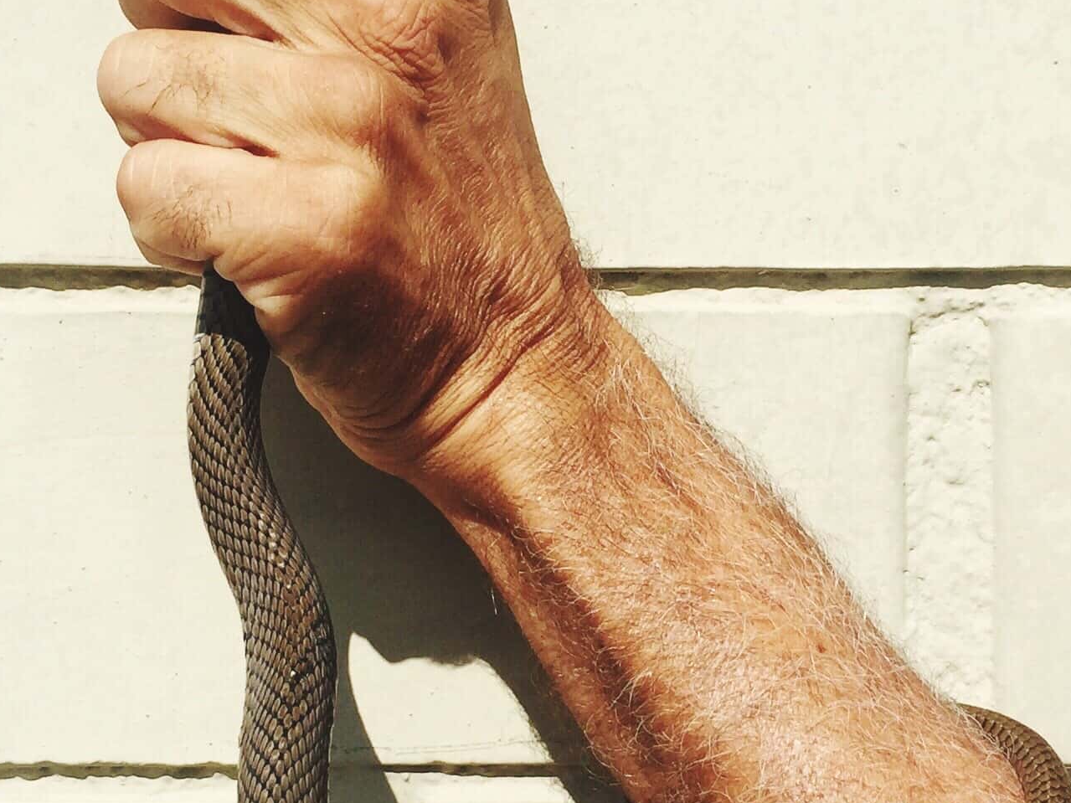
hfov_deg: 26.3
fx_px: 2289
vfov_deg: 19.8
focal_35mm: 74
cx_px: 595
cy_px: 579
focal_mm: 4.15
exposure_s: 1/3968
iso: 32
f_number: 2.2
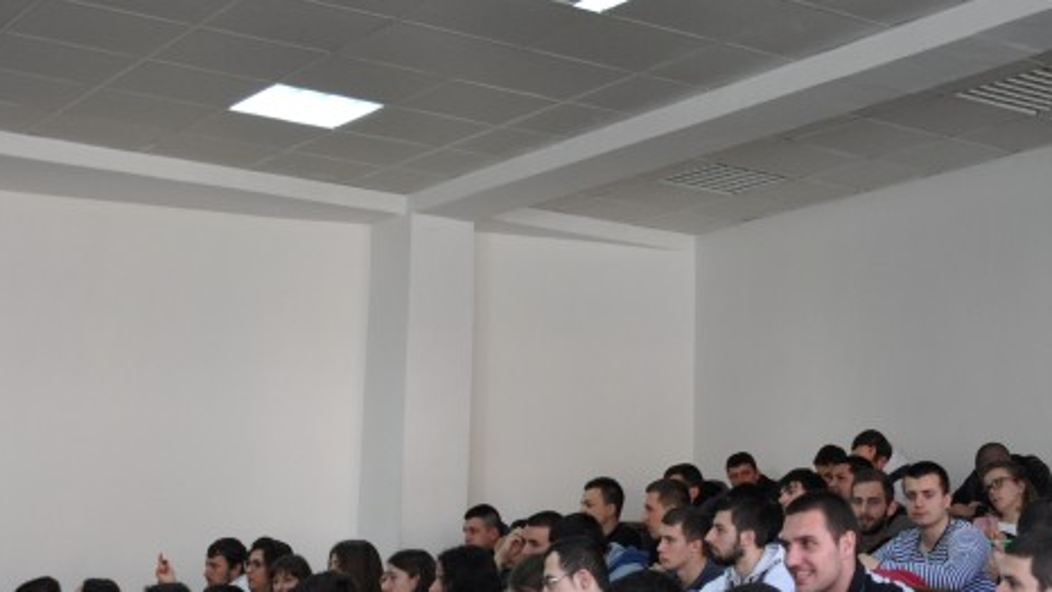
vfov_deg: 19.8
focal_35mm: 61
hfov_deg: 34.1
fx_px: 1696
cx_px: 712
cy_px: 323
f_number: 5
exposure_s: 1/25
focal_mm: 25
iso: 400
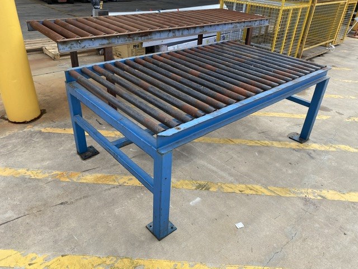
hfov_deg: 67.3
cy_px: 134
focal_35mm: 26
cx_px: 179
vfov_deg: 53.1
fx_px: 269
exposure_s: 1/1103
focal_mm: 4.25
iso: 32
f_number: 1.8
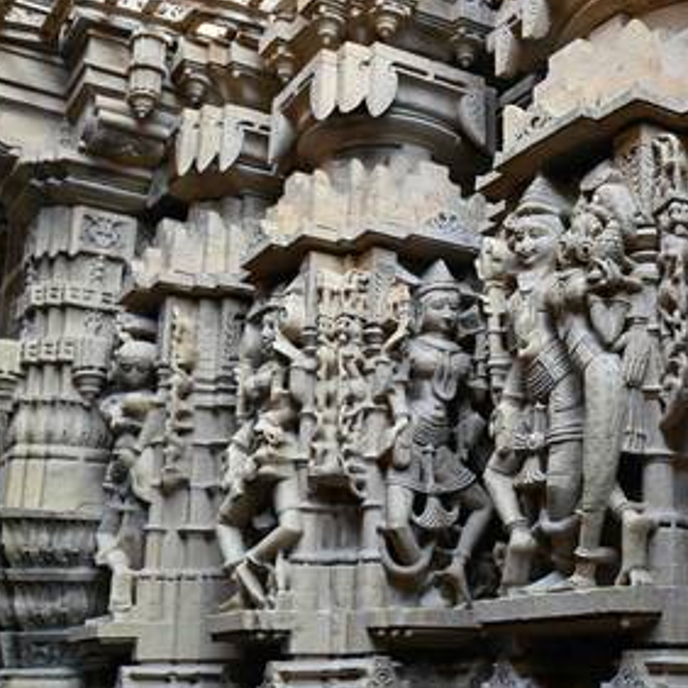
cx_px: 551
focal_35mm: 52
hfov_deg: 31.9
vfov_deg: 32.8
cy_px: 312
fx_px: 1169
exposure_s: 1/40
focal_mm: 36
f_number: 4
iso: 100
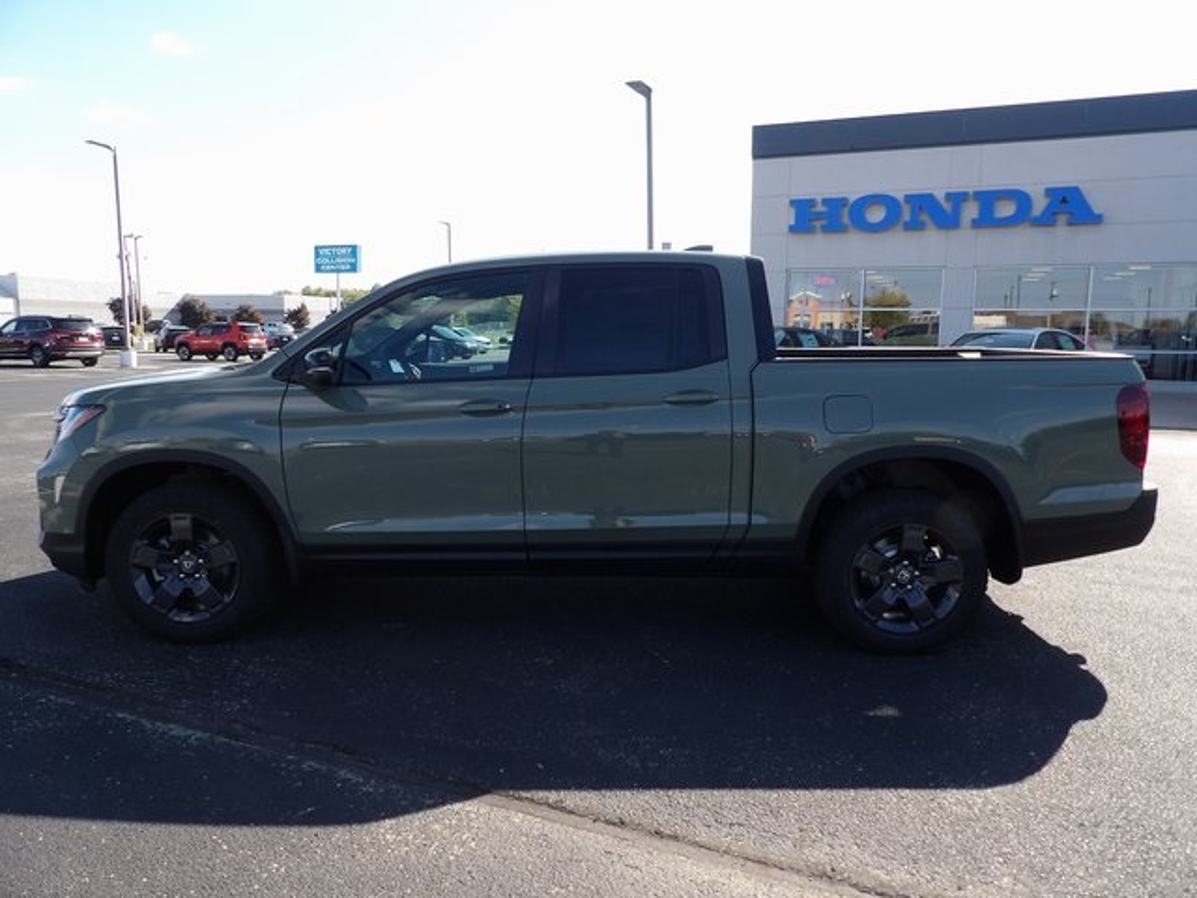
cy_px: 449
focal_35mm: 24
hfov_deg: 71.6
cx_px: 598
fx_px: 830
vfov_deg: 56.8
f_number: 3.2
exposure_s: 1/411
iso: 100
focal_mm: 4.3
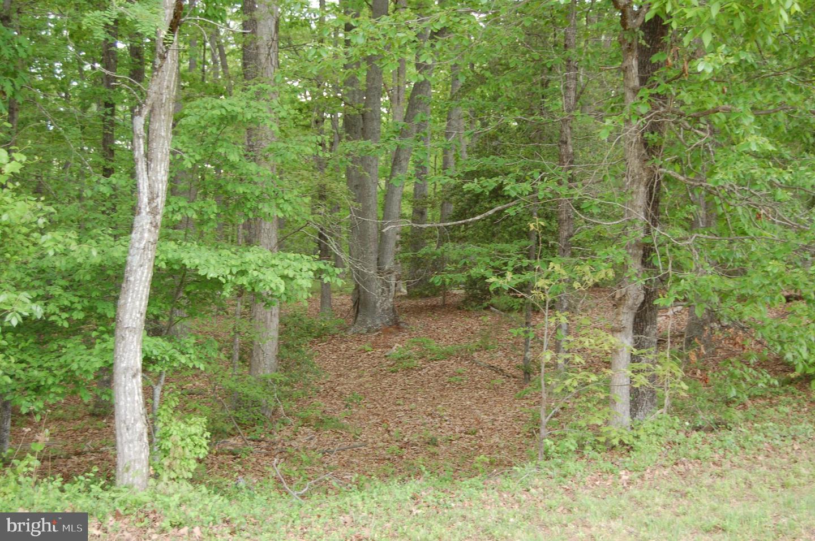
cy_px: 270
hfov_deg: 35.1
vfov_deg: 23.7
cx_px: 408
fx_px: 1289
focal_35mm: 57
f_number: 5
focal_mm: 38
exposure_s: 1/100
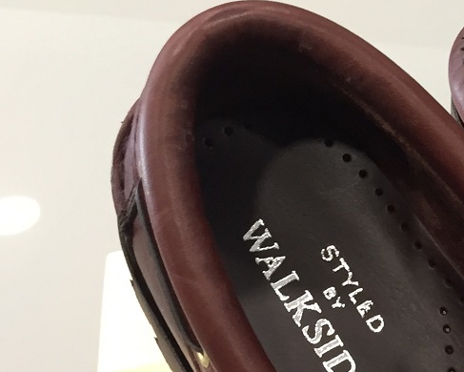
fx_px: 1278
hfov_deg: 18.0
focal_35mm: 93
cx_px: 731
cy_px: 437
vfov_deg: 16.0
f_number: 2.2
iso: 100
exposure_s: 1/33
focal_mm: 4.15
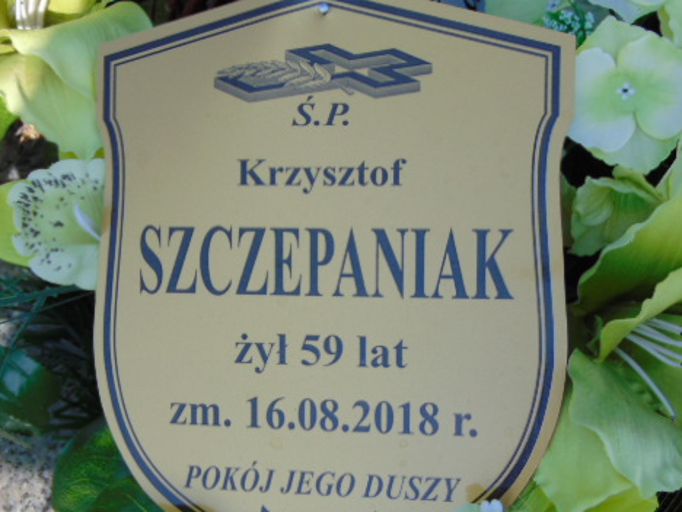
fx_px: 1616
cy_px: 321
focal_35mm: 82
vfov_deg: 18.0
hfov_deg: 23.8
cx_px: 271
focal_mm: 10.8
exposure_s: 1/640
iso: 80
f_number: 3.6
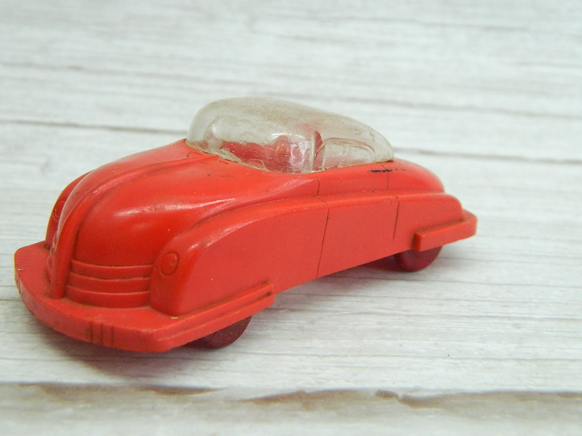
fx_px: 958
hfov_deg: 33.8
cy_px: 218
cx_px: 291
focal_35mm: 57
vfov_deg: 25.7
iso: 400
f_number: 3.8
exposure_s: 1/125
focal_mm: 10.2
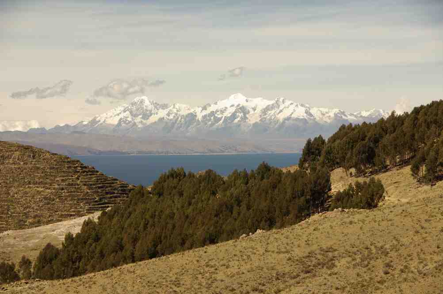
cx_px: 222
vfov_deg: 10.7
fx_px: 1567
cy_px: 147
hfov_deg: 16.1
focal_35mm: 128
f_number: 9.5
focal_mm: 85
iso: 100
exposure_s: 1/250
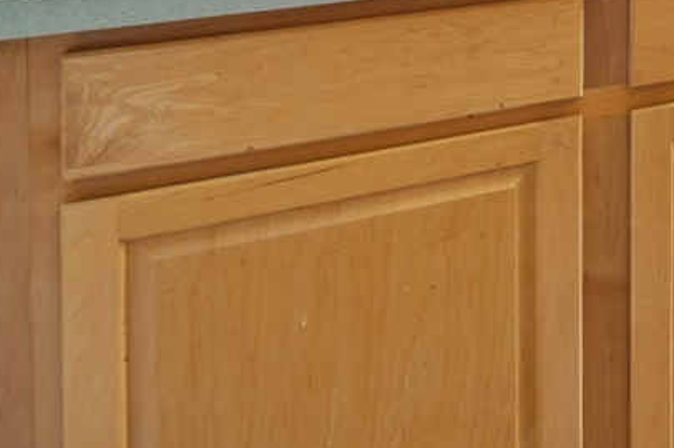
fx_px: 1122
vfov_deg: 19.1
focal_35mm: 60
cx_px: 1124
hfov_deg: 23.2
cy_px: -269
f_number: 11
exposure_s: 1/6
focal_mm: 10
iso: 200
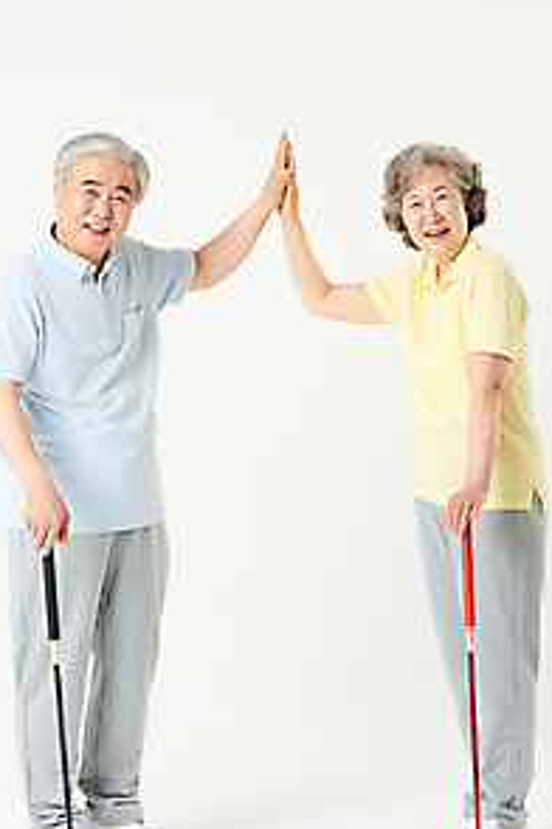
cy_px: 434
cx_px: 272
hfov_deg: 13.4
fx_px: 2346
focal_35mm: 102
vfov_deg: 20.0
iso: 100
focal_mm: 75
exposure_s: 1/125
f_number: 11
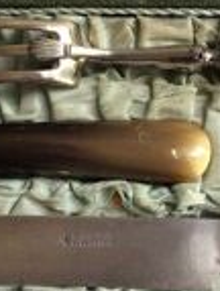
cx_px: 73
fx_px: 903
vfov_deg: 18.3
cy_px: 84
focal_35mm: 107
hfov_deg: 13.9
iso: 64
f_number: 2.4
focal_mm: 3.3
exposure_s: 1/25
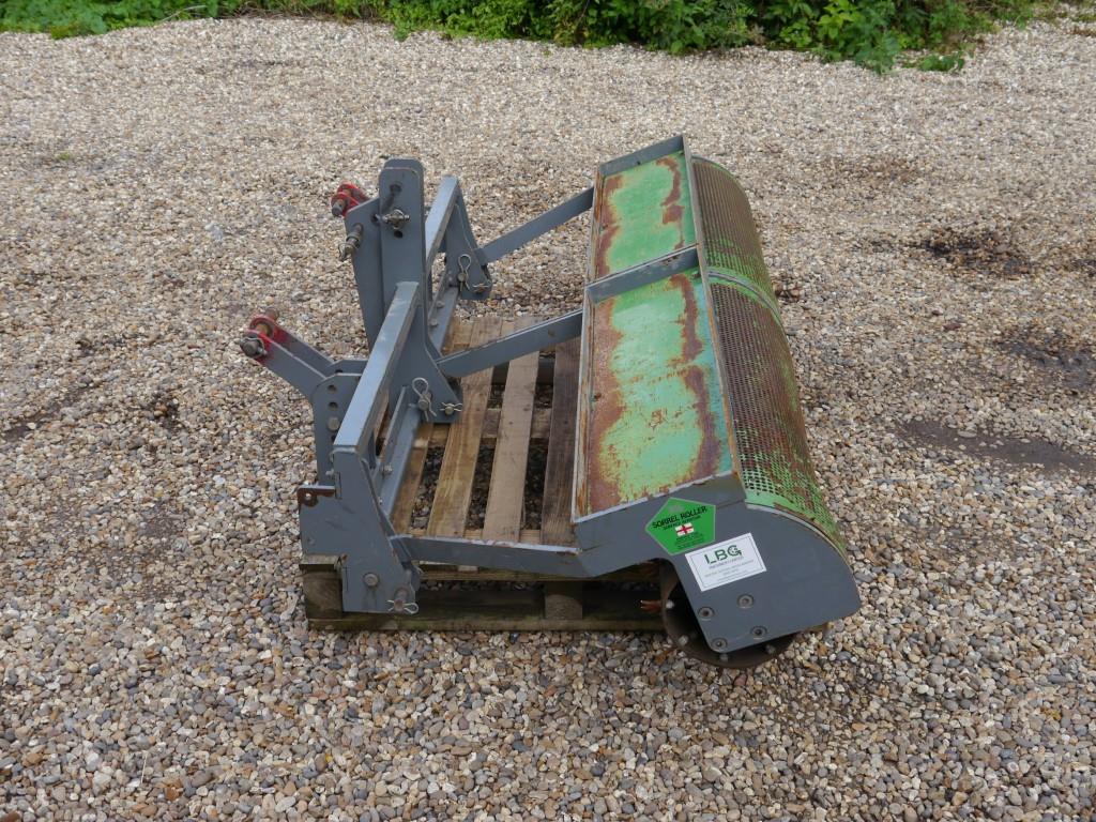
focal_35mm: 42
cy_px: 411
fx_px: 1330
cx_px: 548
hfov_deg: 44.8
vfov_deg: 34.3
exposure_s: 1/200
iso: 160
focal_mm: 21
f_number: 6.3
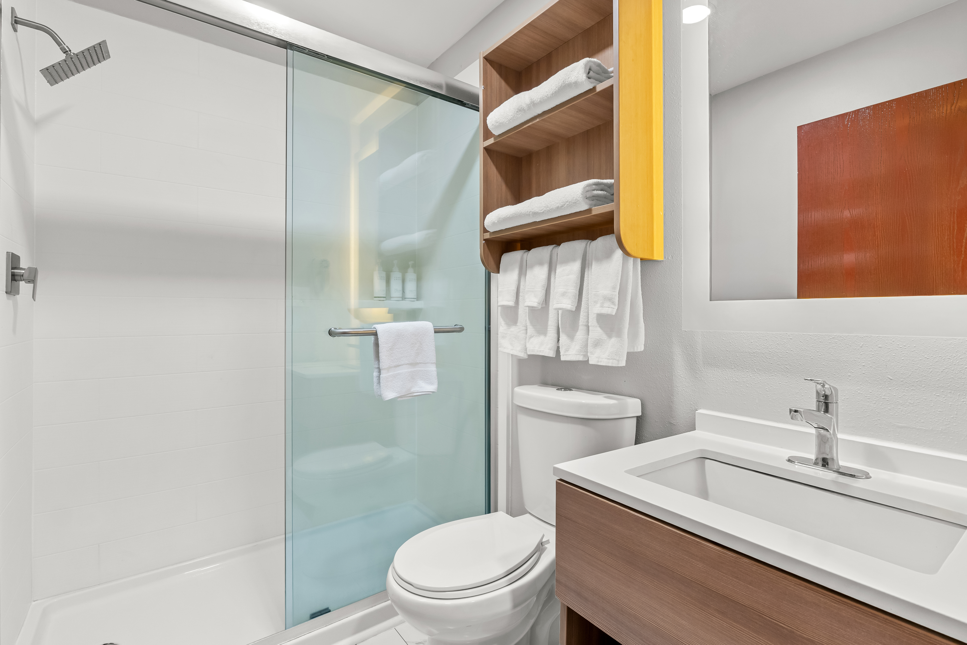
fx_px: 439
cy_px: 322
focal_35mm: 16
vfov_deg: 72.6
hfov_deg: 95.5
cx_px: 484
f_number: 7.1
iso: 250
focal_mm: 10.9
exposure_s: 1/3
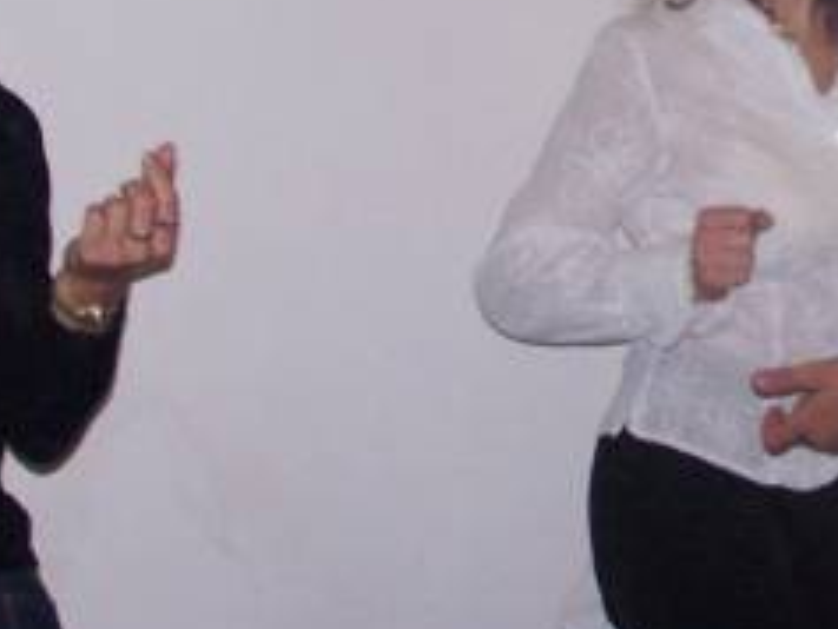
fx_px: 5474
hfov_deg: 8.7
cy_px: -71
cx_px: 1018
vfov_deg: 6.5
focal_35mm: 226
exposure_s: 1/60
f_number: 3.2
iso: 140
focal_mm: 11.1
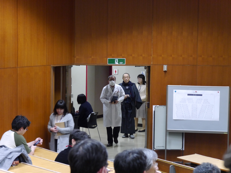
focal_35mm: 110
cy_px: 86
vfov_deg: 13.5
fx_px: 734
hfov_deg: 17.9
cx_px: 116
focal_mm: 55
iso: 1600
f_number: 5.1
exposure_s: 1/25
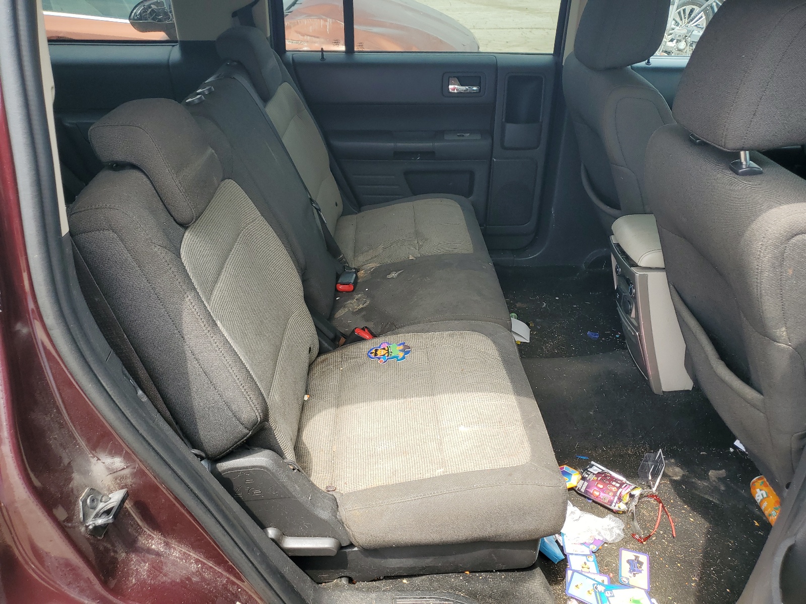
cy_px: 302
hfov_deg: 67.3
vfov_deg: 53.1
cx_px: 403
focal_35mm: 26
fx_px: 605
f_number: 1.5
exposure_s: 1/526
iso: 50
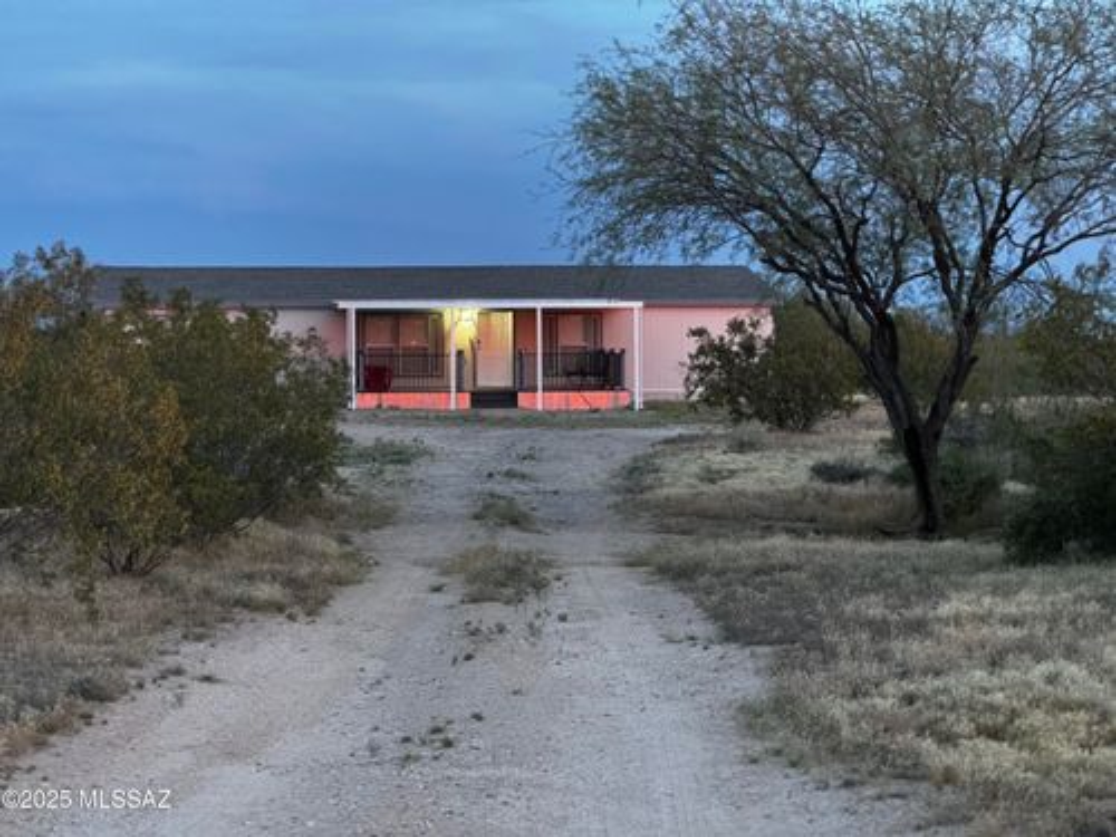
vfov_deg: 19.1
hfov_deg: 25.3
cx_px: 558
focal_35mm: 77
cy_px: 418
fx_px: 2482
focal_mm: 9
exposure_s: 1/40
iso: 1000
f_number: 2.8
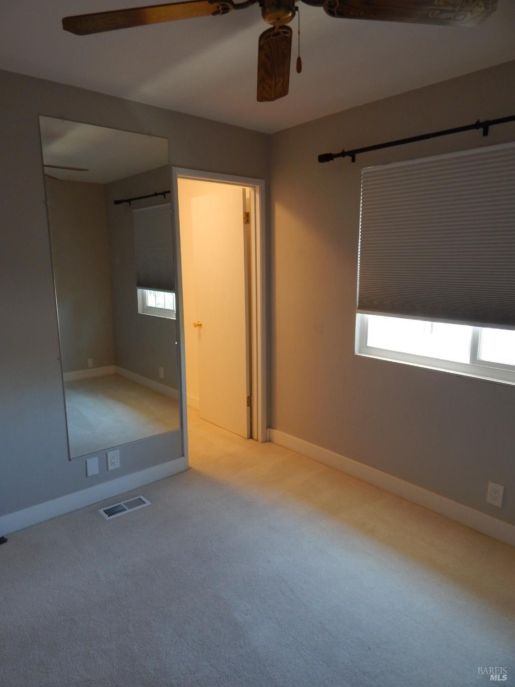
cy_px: 344
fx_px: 436
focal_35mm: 22
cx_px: 258
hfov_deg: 61.1
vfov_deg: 76.4
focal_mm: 4
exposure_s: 1/30
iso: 200
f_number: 3
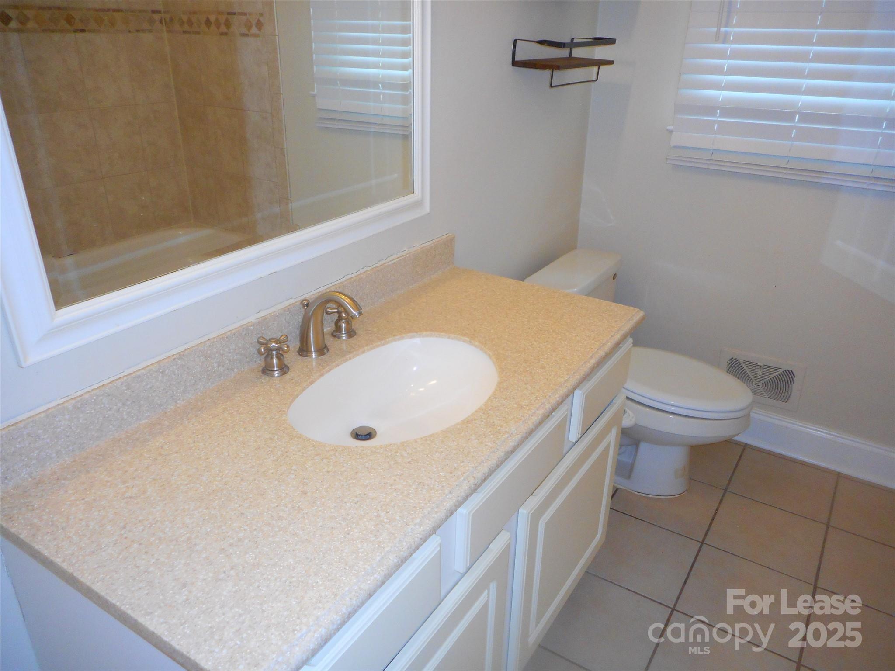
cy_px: 336
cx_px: 448
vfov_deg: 54.9
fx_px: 646
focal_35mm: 25
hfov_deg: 69.4
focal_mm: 4.5
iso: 200
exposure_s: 1/25
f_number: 3.7
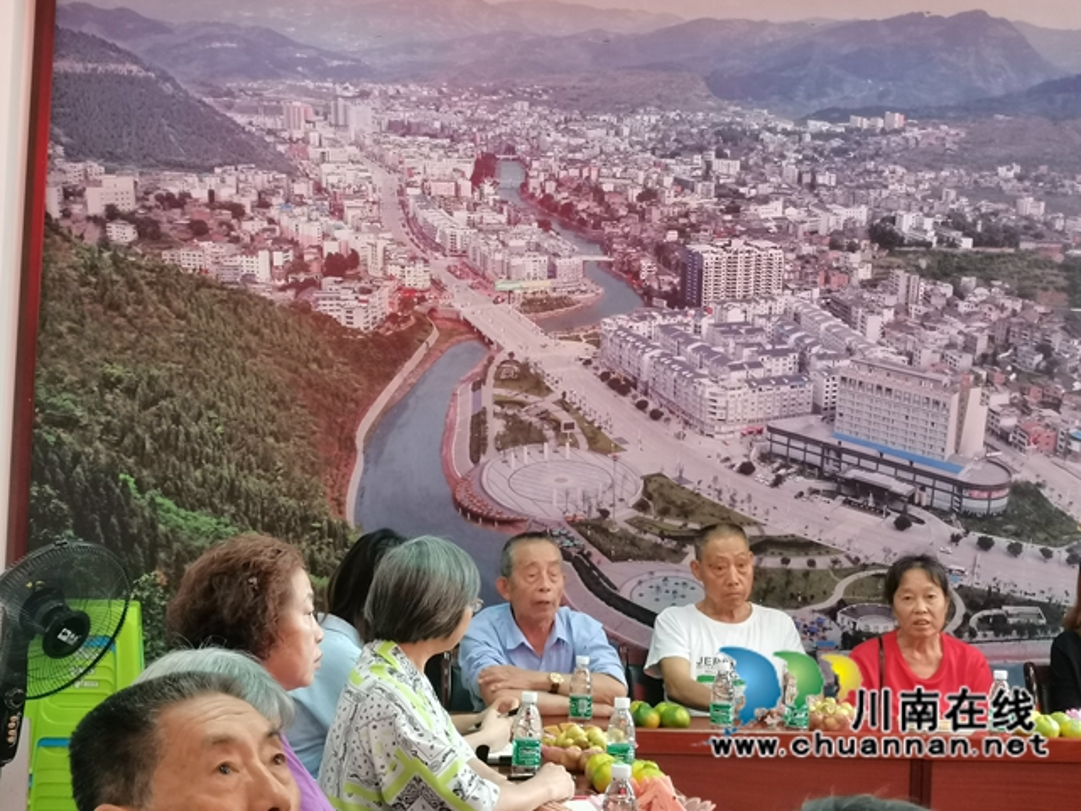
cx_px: 540
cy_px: 406
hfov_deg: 32.7
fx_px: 1842
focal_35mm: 59
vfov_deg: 24.8
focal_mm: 5.58
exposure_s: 1/33.3
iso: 250
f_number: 1.8
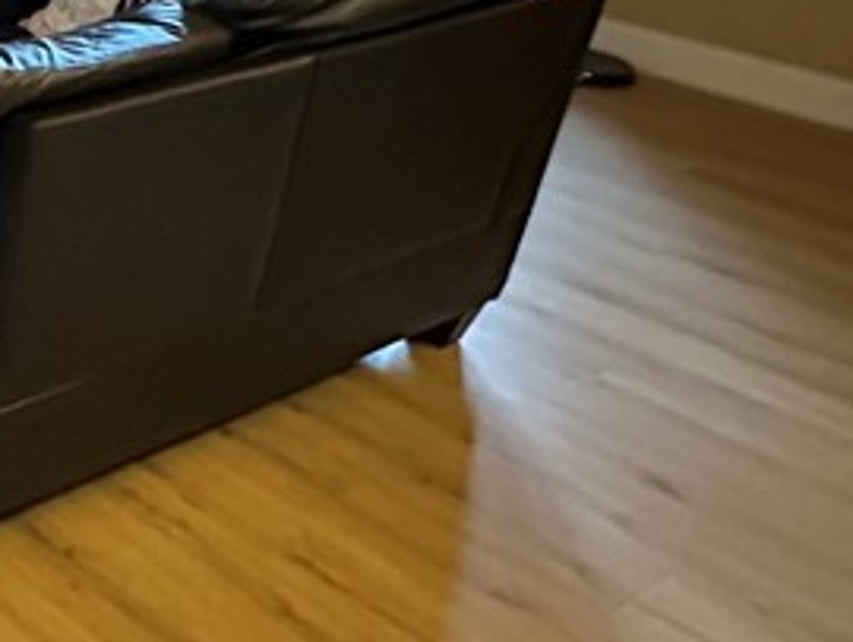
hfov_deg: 22.5
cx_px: -651
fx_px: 1307
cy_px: -16
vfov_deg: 26.0
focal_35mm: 53
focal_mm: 2.22
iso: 1250
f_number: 2.2
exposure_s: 1/48
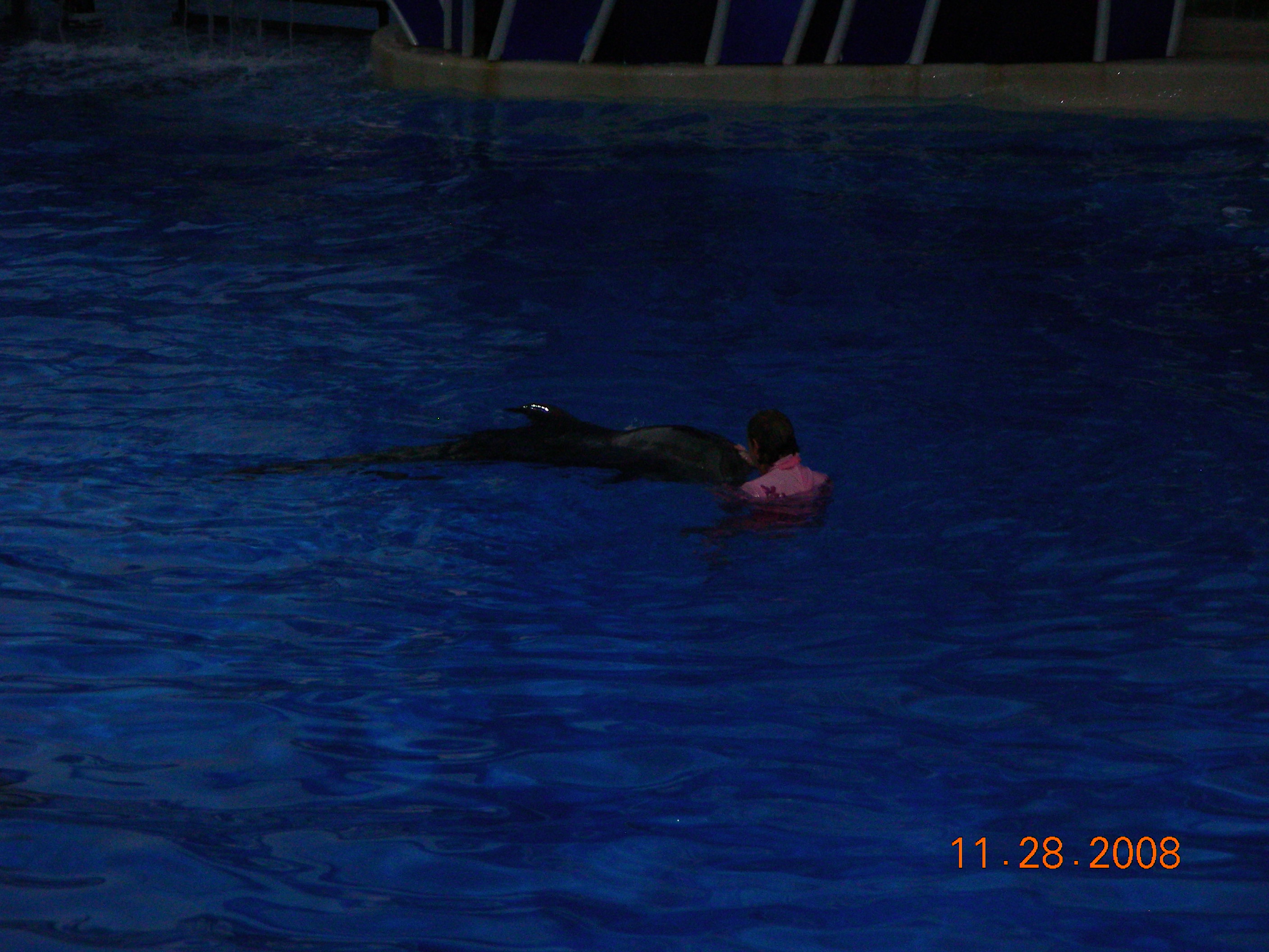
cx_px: 634
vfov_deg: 10.0
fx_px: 5426
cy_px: 476
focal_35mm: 148
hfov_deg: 13.3
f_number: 3.5
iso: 200
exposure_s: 1/120
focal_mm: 24.7
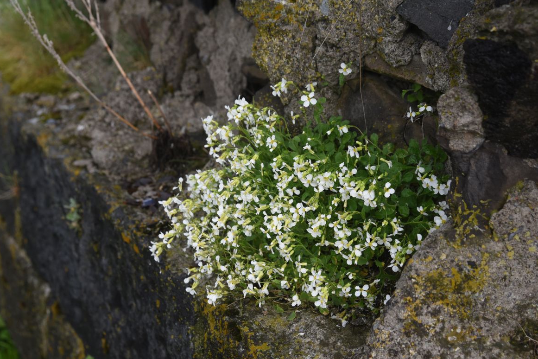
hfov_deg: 35.6
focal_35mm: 56
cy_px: 200
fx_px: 837
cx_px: 296
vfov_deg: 24.2
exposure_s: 1/500
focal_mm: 50
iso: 800
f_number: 6.3
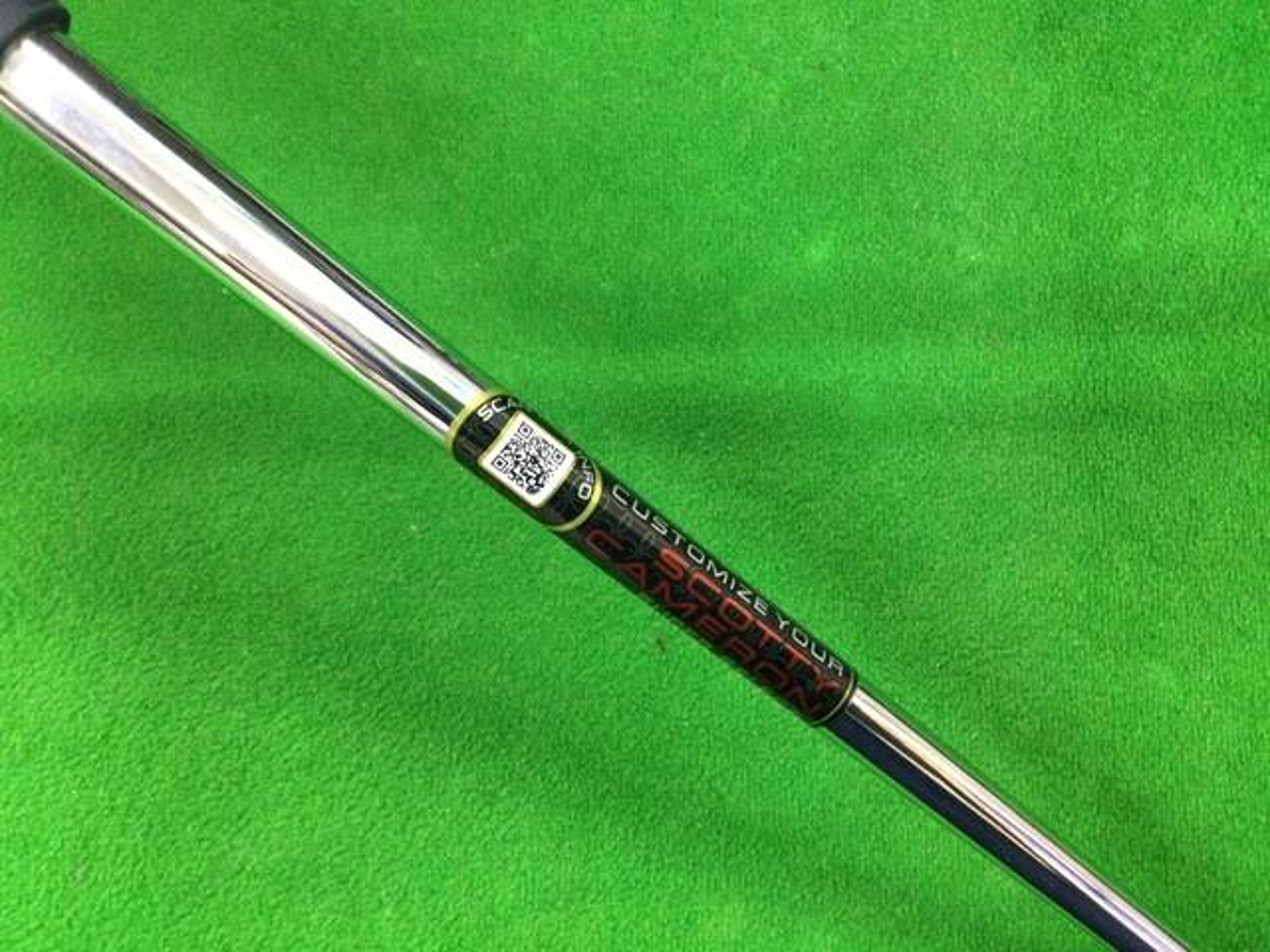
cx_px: 635
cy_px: 476
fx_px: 1137
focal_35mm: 31
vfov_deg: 45.4
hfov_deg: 58.4
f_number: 2.4
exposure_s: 1/20
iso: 200
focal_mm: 3.3
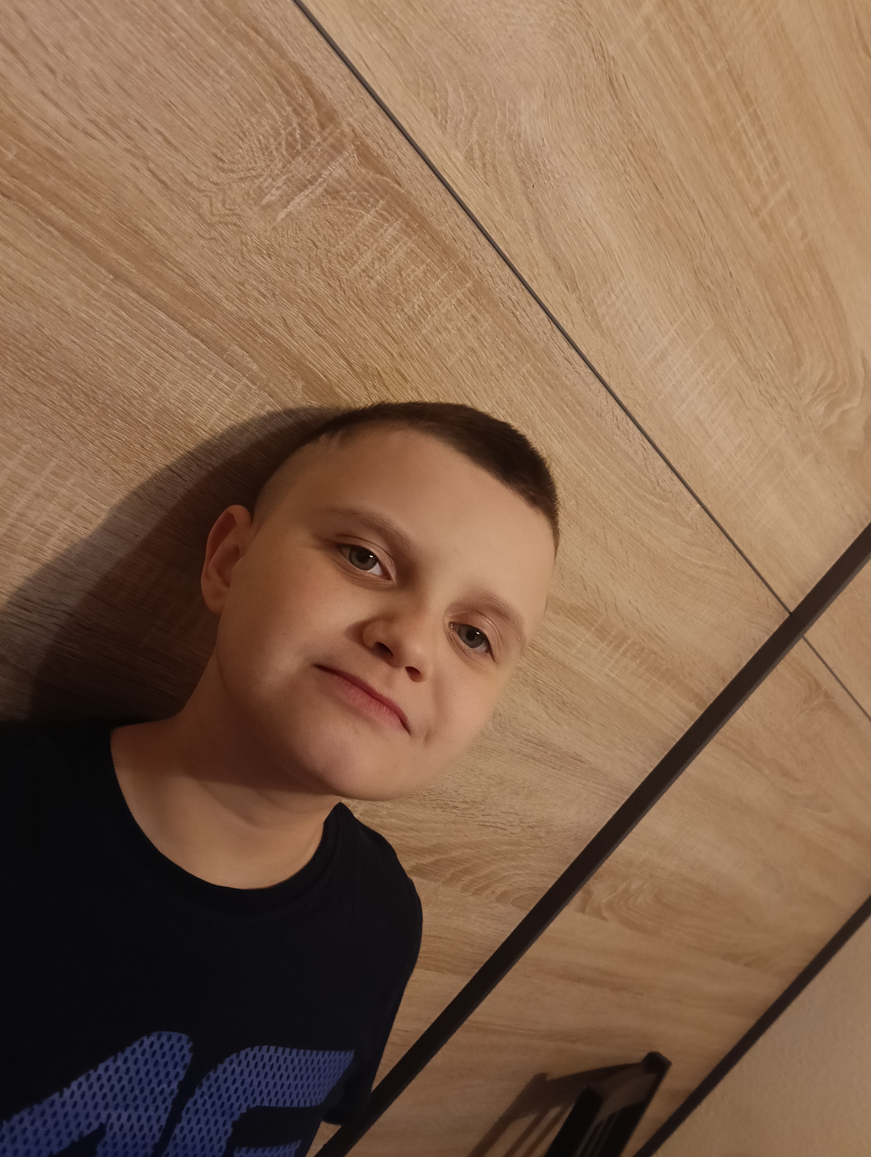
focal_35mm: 27
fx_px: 904
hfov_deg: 51.5
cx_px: 436
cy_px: 578
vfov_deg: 65.2
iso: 1000
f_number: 1.8
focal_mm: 3.98
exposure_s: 1/25
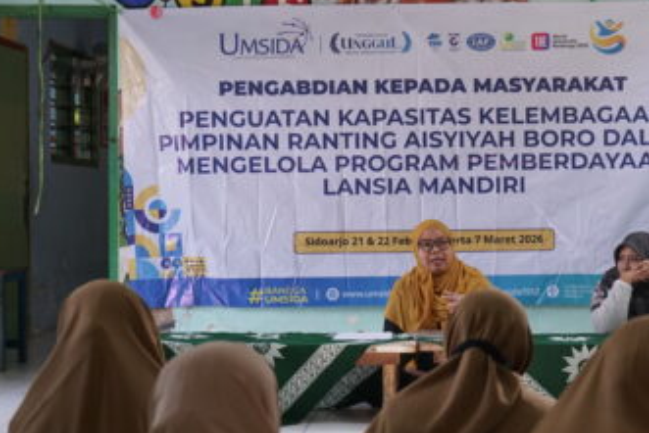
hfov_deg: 25.9
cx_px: 425
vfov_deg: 17.5
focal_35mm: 78
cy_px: 251
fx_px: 1407
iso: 1000
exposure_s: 1/200
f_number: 4.5
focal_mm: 43
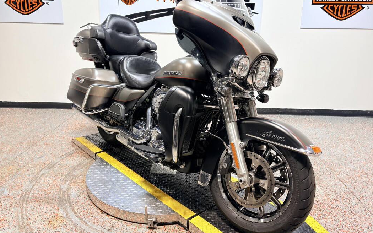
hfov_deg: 66.5
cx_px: 186
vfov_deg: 44.4
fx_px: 285
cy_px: 101
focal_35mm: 28
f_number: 1.6
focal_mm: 5.96
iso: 50
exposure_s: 1/120
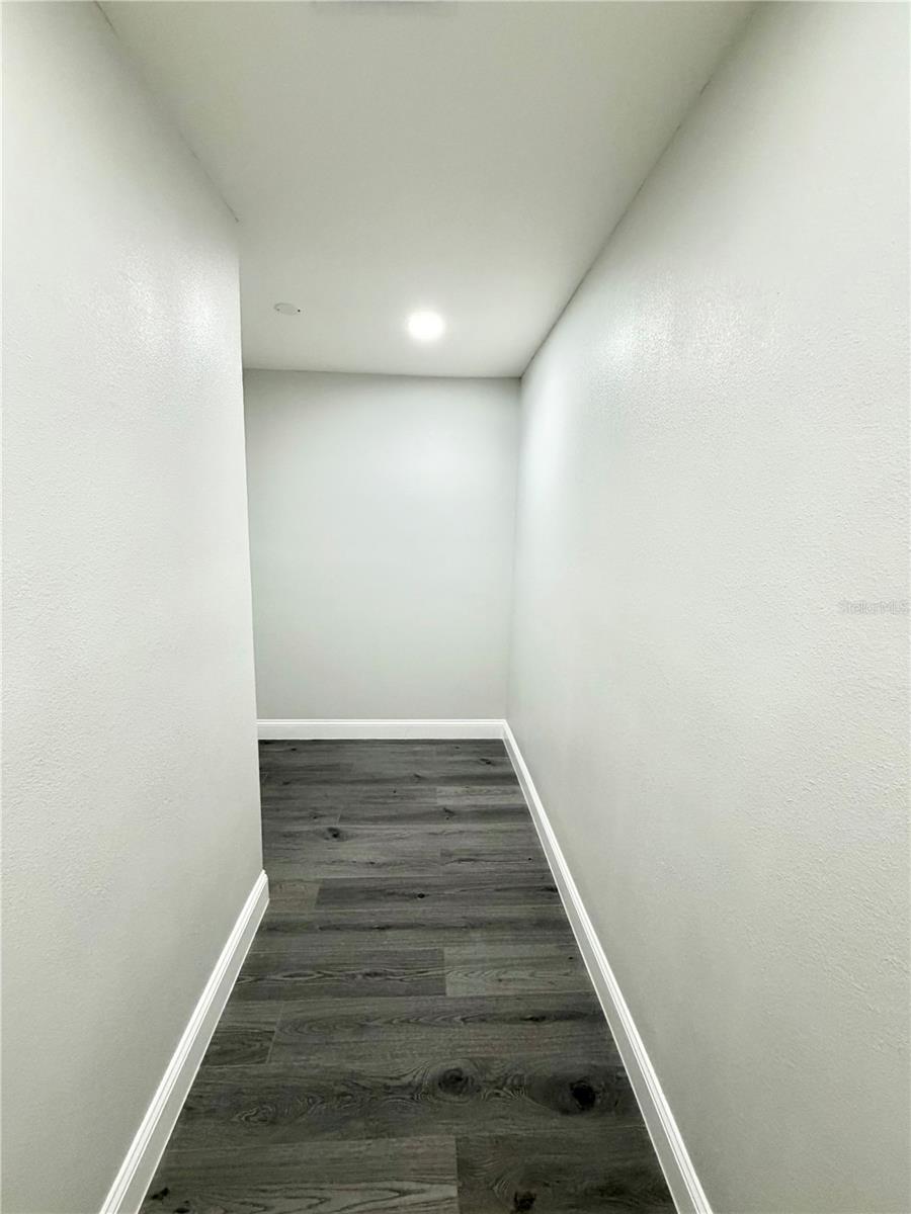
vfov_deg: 102.1
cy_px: 607
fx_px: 491
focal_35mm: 14
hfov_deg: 85.7
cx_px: 456
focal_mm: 2.22
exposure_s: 1/120
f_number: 2.2
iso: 250
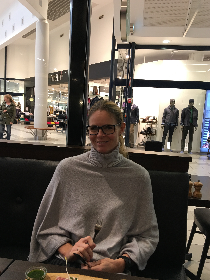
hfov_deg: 46.8
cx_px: 107
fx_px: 243
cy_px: 141
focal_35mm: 30
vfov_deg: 60.0
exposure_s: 1/17
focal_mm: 4.15
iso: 50
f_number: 2.2
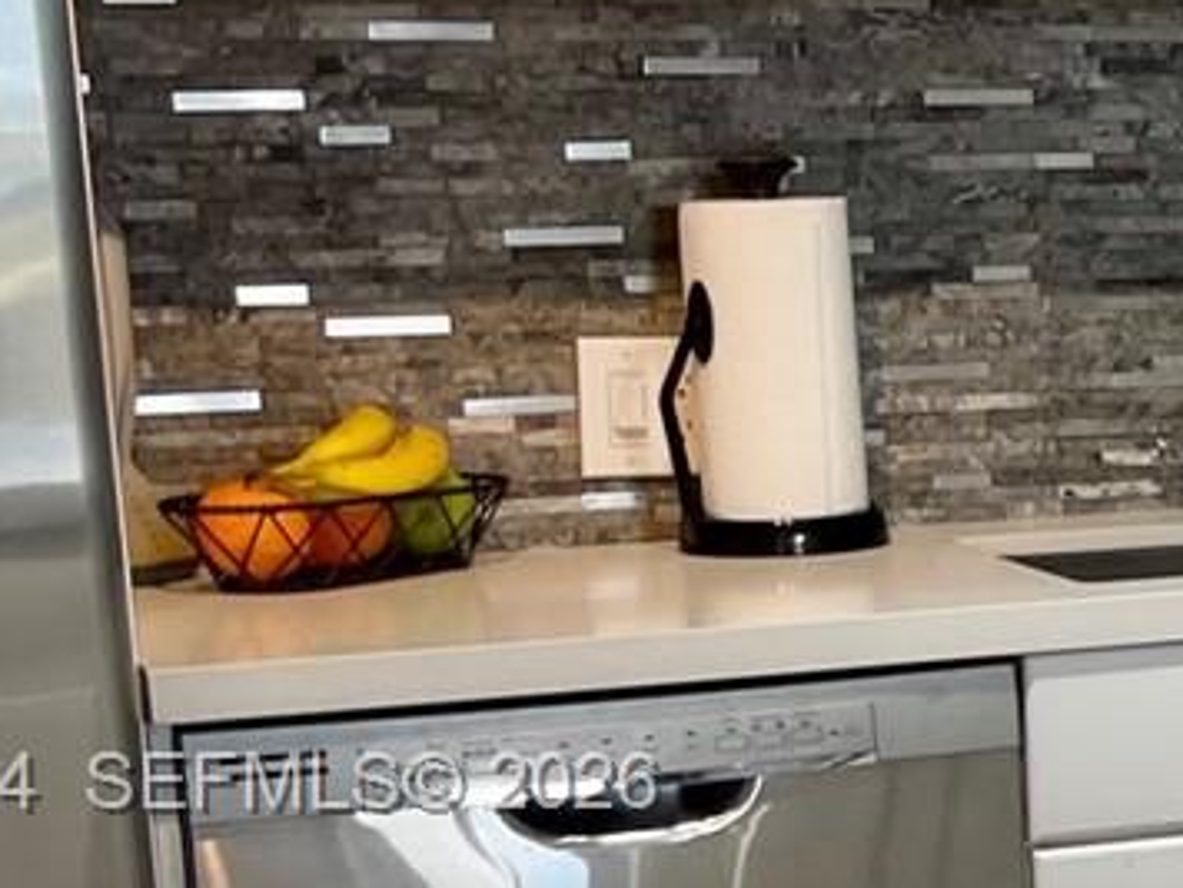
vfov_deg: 12.6
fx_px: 3998
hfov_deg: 14.3
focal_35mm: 117
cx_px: 2283
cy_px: 788
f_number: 1.6
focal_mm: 5.1
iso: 125
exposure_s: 1/120
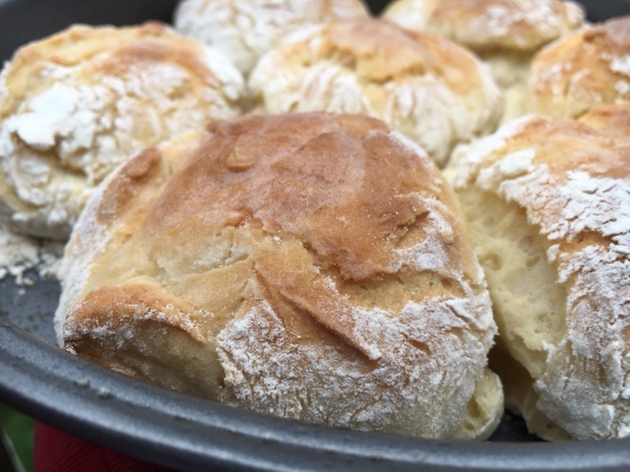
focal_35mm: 29
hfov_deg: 61.7
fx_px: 528
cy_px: 236
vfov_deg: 48.2
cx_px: 315
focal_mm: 4.15
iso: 25
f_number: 2.2
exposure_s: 1/122
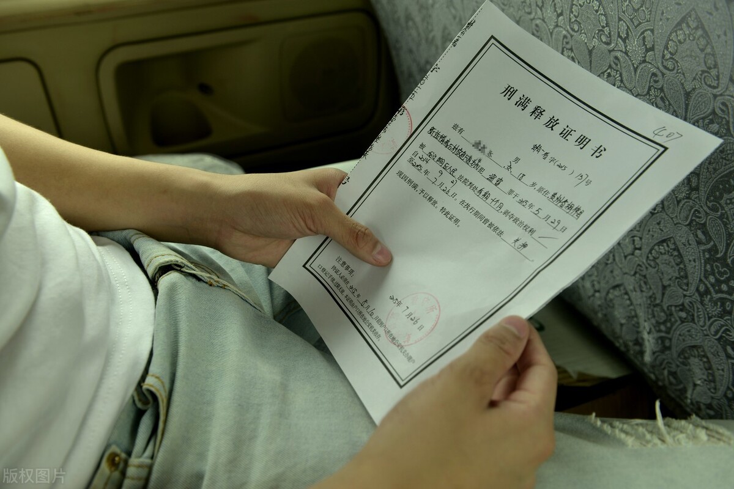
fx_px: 652
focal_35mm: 32
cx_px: 367
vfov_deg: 41.1
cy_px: 244
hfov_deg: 58.7
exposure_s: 1/40
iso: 200
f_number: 5
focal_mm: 32
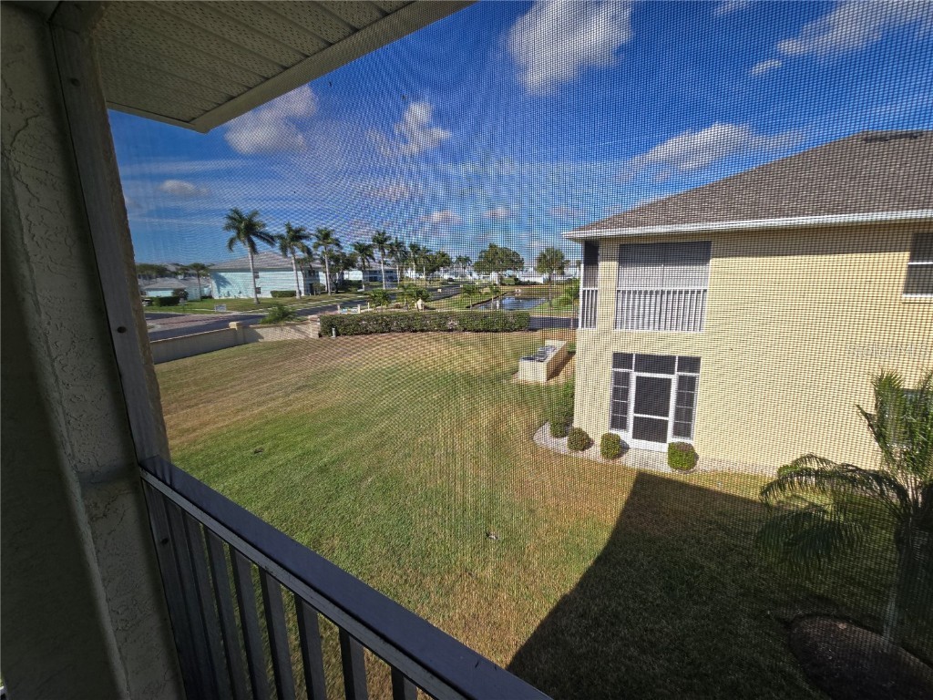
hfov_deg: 106.2
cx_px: 466
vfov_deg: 89.9
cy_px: 350
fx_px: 350
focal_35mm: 13
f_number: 2.2
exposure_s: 1/1663
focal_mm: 2.2
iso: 50
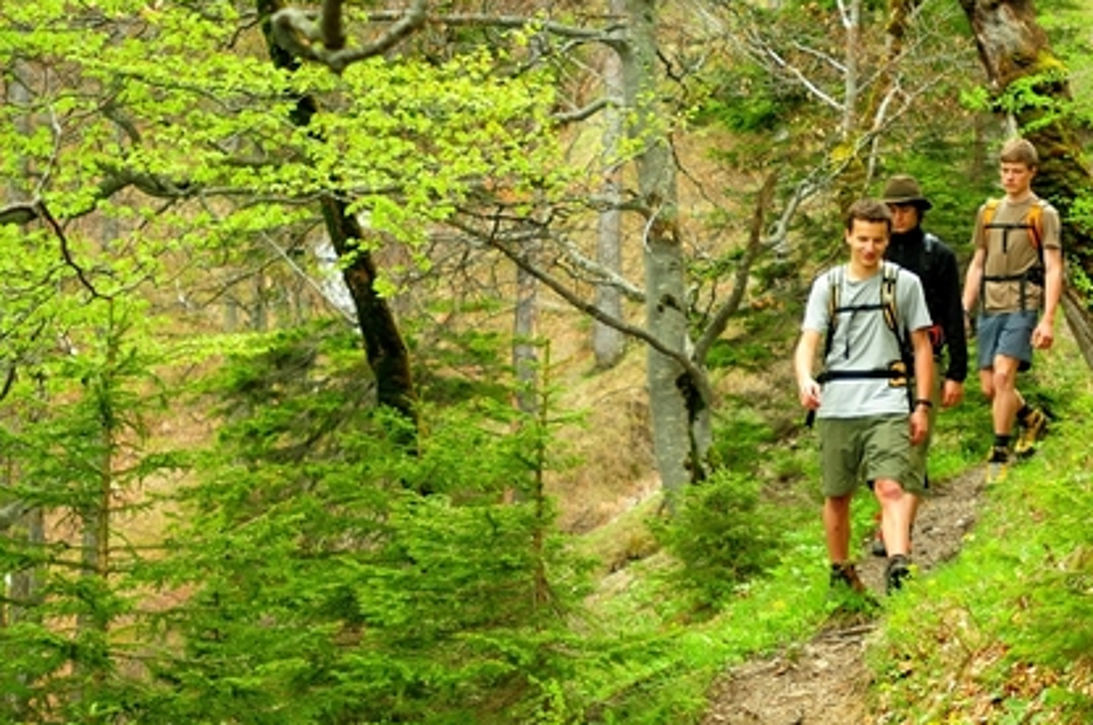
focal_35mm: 60
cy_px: 365
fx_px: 1813
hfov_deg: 33.5
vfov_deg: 22.6
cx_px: 637
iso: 200
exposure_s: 1/200
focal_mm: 25
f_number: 3.2
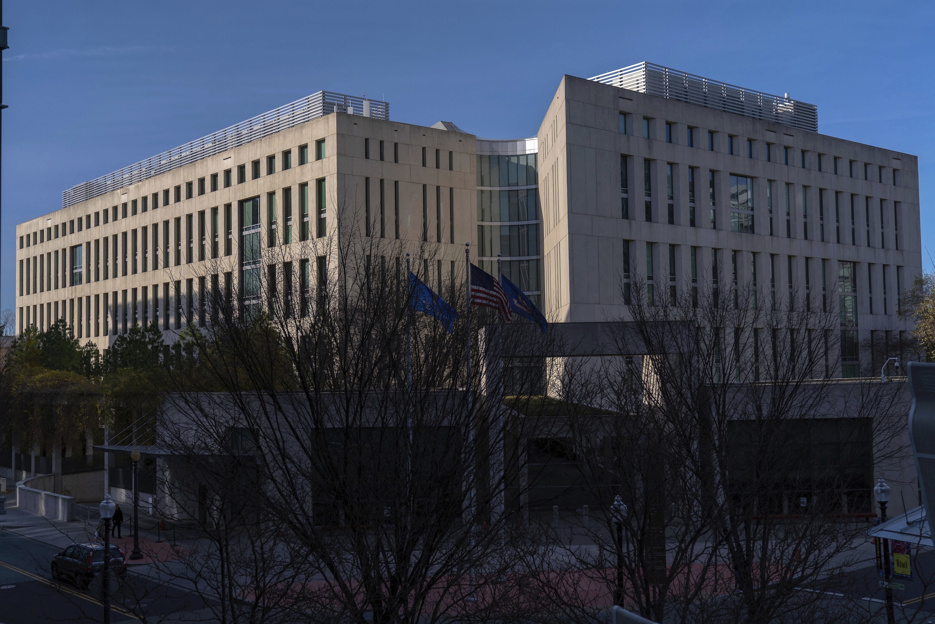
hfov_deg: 48.5
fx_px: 1039
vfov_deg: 33.4
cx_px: 468
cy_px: 312
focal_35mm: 40
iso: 100
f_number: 5.6
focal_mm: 40
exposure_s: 1/1000
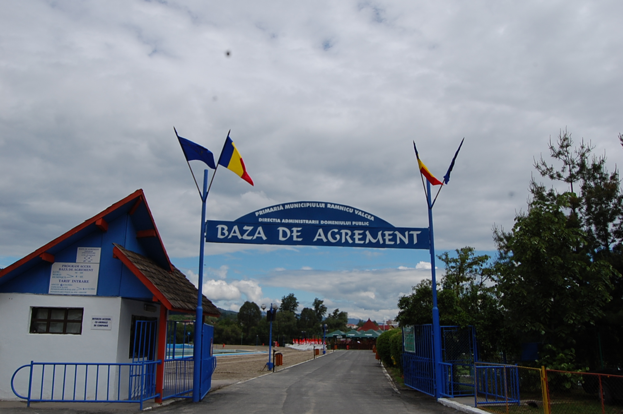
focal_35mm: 27
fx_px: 467
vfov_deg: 47.8
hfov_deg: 67.4
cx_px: 312
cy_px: 207
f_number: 11
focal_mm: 18
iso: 200
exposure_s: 1/500
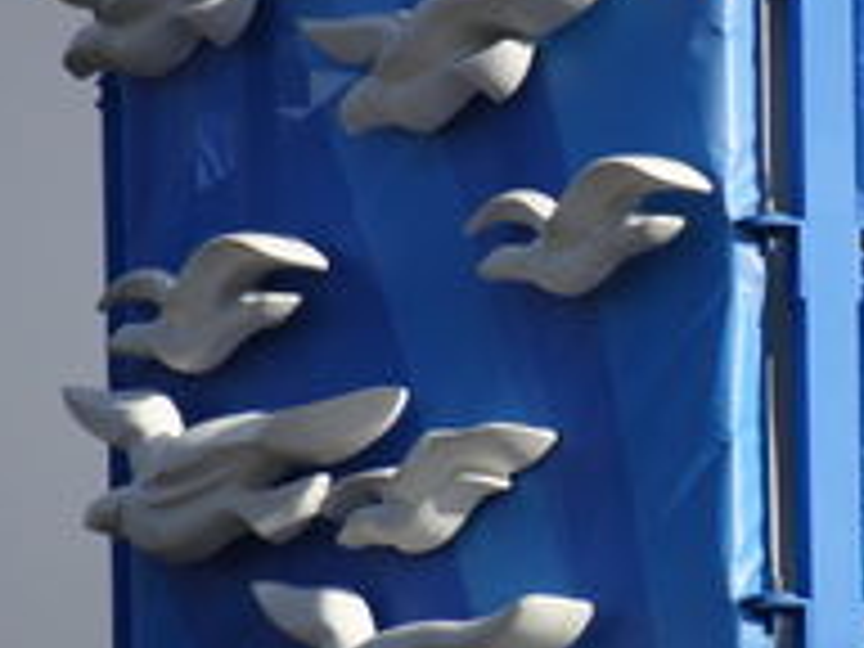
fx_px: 35018
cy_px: 320
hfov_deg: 1.4
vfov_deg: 1.1
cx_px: 634
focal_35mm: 1403
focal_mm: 114.8
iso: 80
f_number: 6.3
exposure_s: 1/500
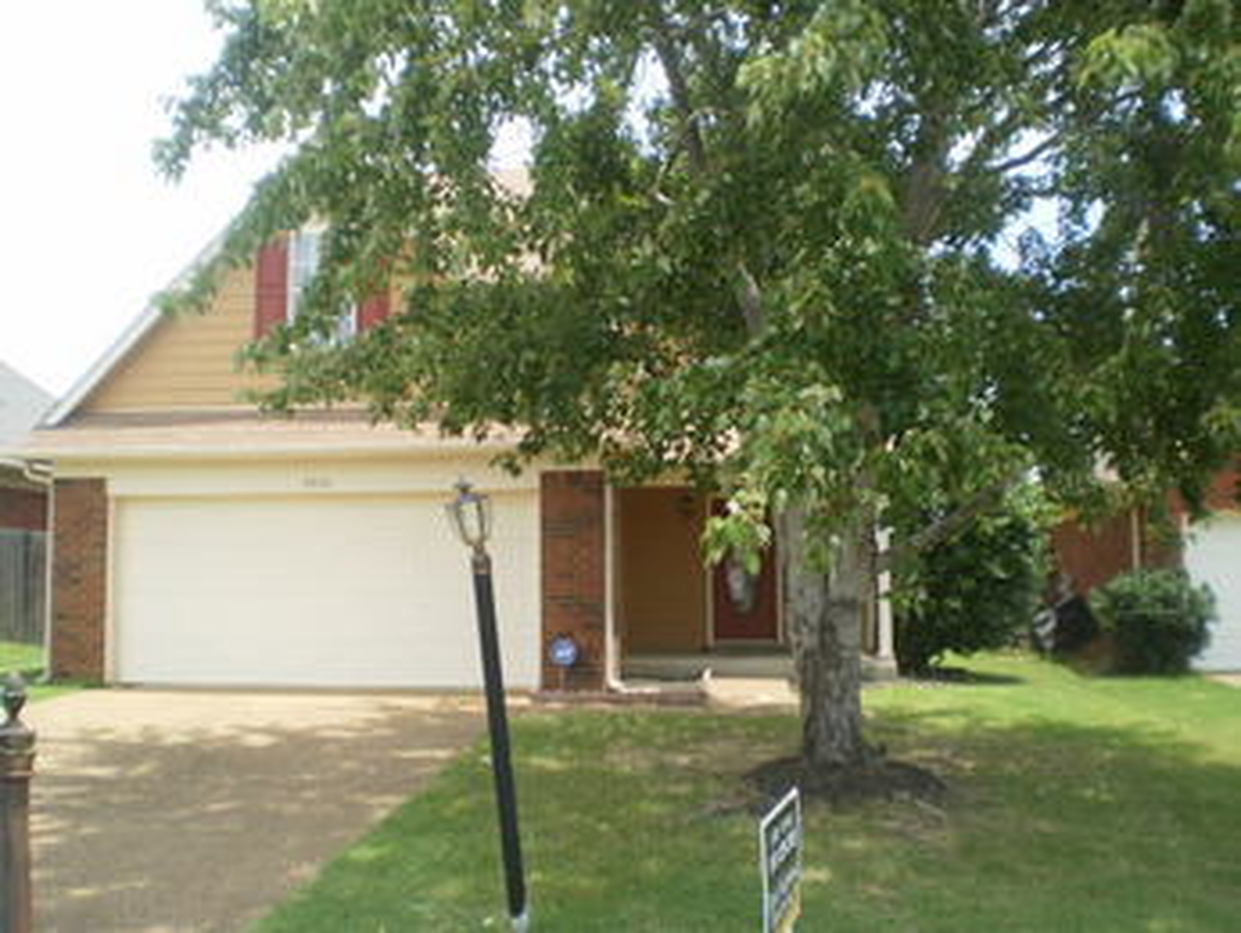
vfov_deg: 39.7
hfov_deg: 51.3
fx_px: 1292
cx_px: 620
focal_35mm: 36
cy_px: 466
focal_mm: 6.3
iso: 64
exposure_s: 1/500
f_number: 3.1
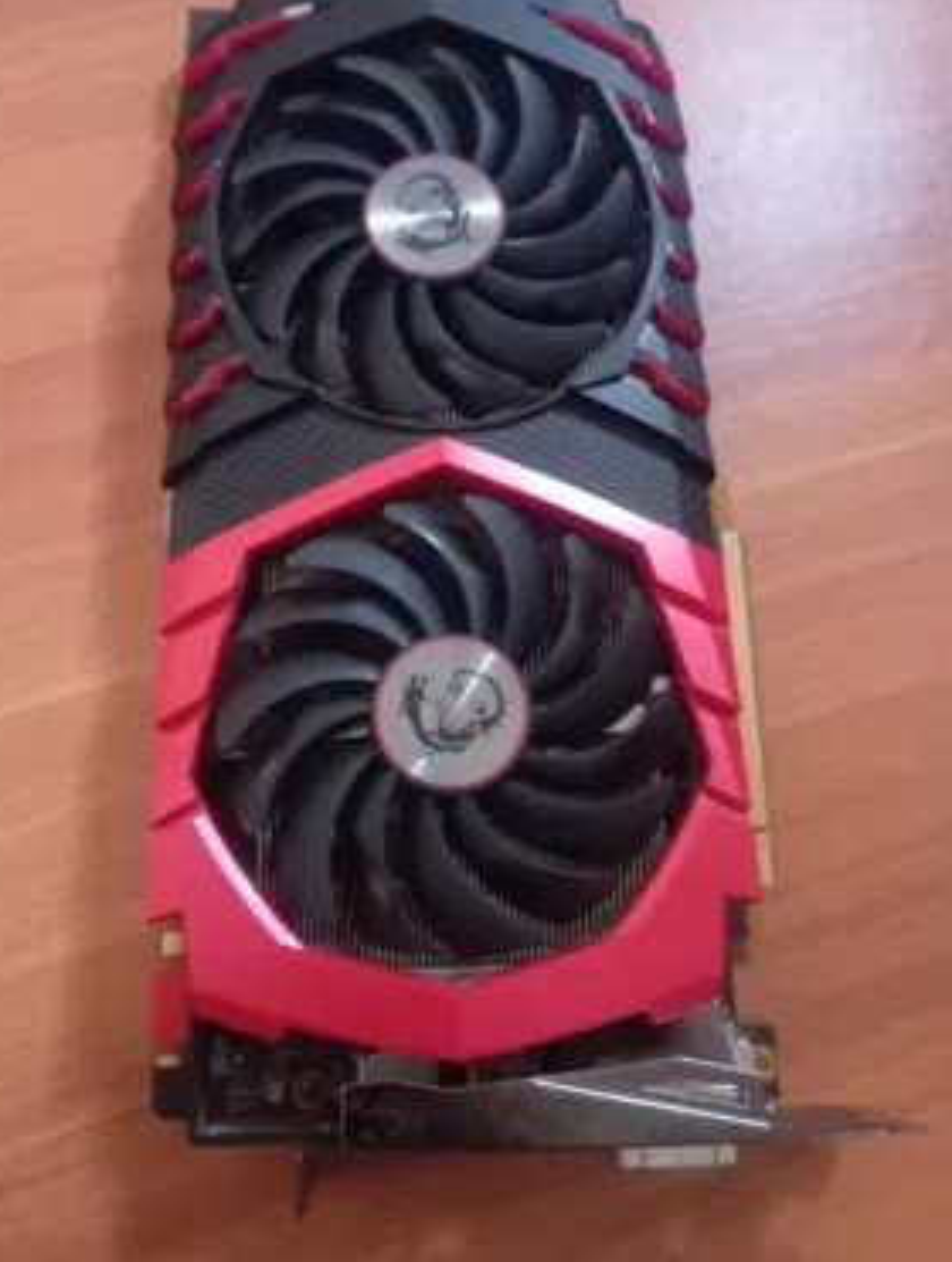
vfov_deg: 59.8
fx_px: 1096
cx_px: 459
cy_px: 588
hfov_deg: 47.0
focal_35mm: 30
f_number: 1.8
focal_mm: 4.22
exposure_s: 1/14.3
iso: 3109
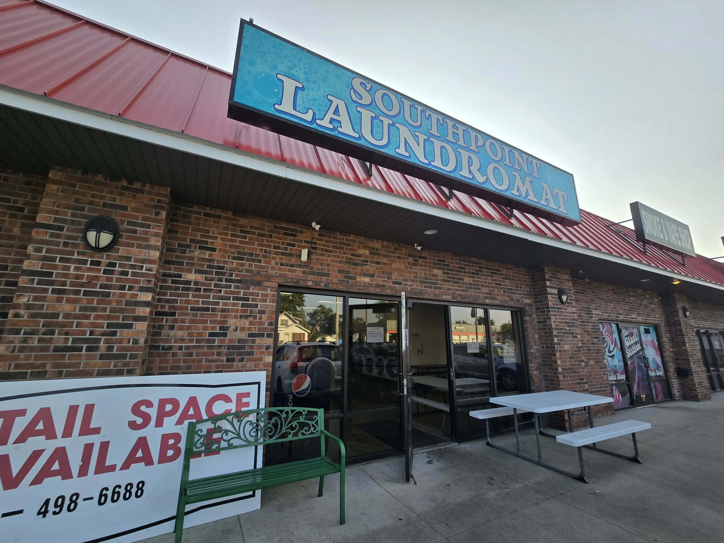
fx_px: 272
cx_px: 362
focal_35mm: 13
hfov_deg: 106.2
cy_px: 272
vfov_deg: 89.9
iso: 50
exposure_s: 1/866
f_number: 2.2
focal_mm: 2.2
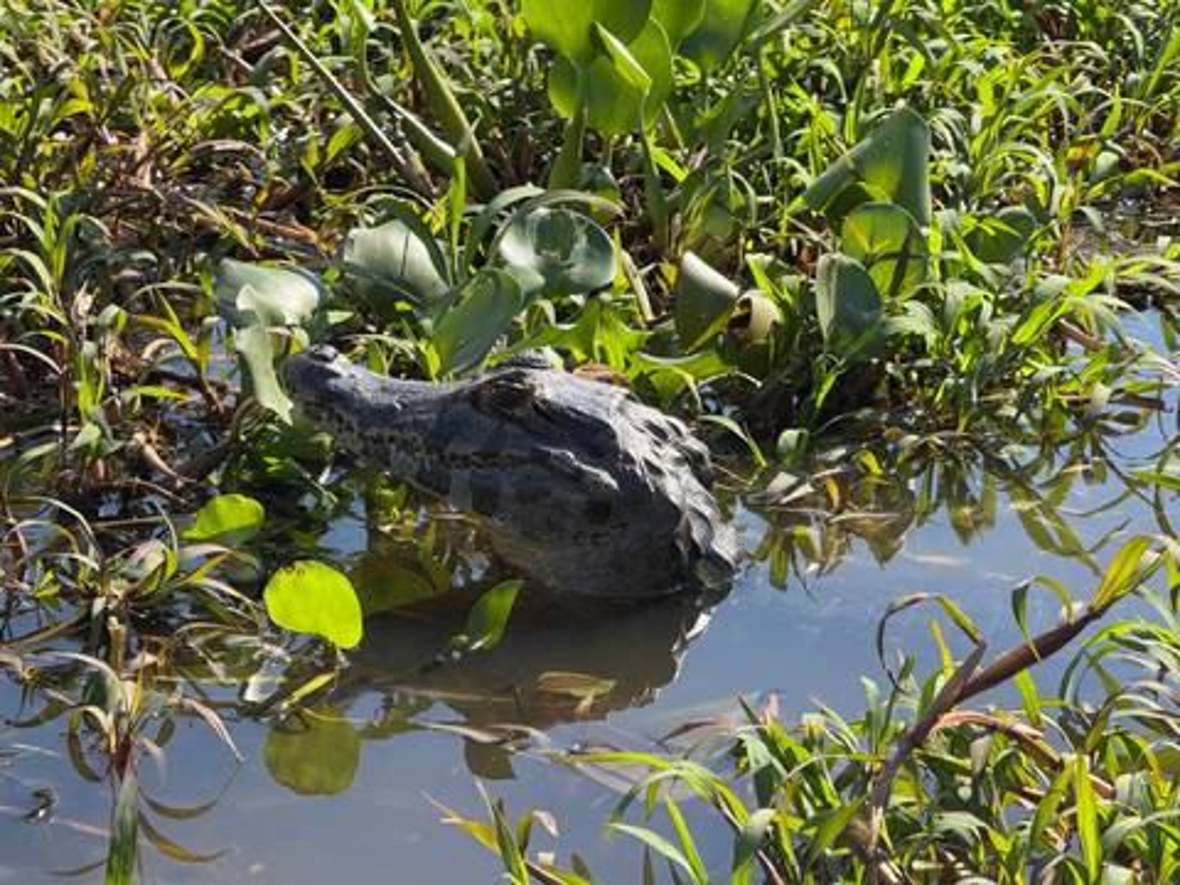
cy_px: 442
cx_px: 590
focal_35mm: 120
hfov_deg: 16.4
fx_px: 4091
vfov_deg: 12.3
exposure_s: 1/687
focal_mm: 15.66
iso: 64
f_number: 2.8
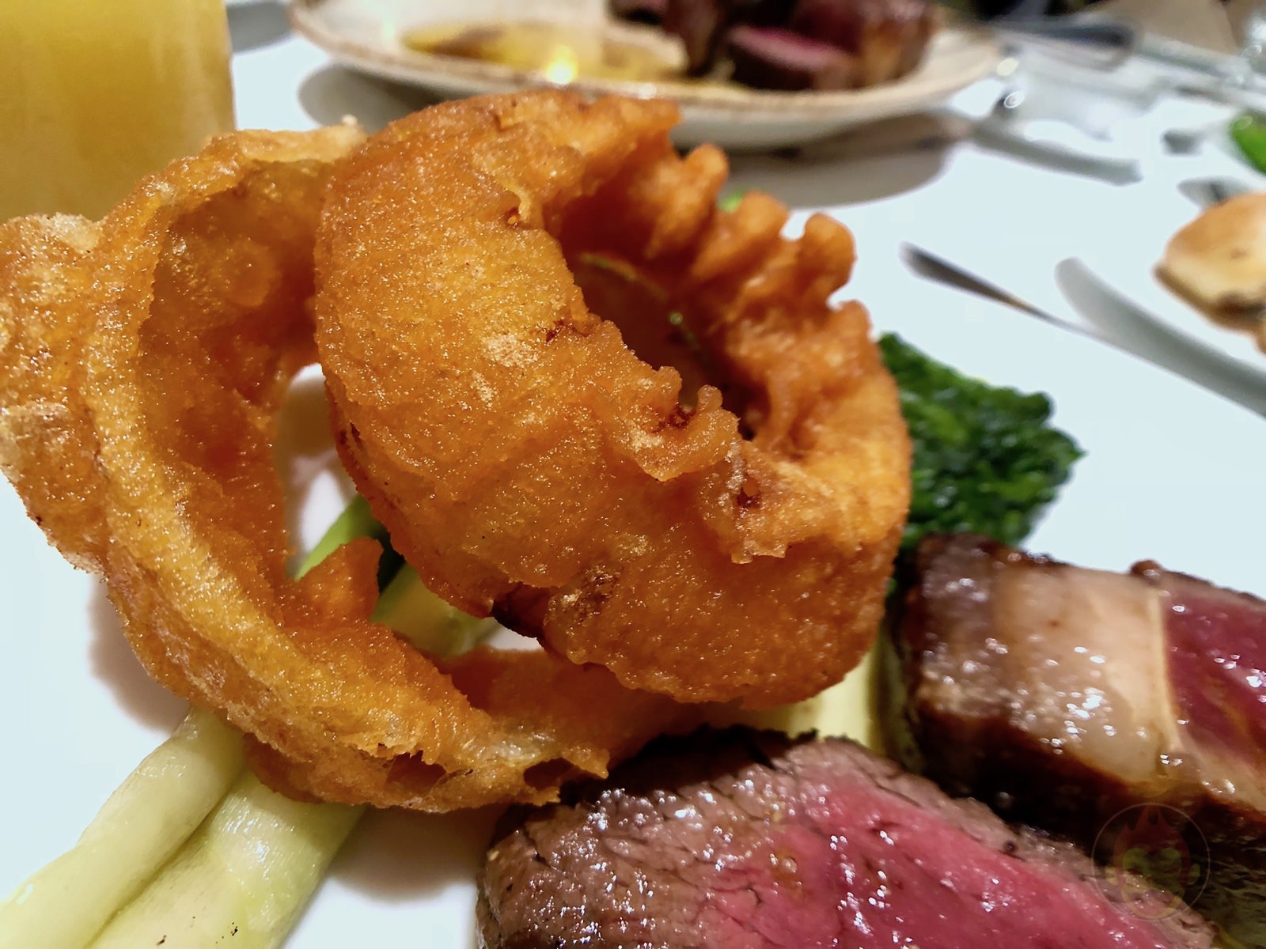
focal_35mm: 28
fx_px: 1024
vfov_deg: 49.7
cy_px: 474
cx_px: 633
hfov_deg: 63.4
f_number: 1.8
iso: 80
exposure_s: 1/7
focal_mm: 4
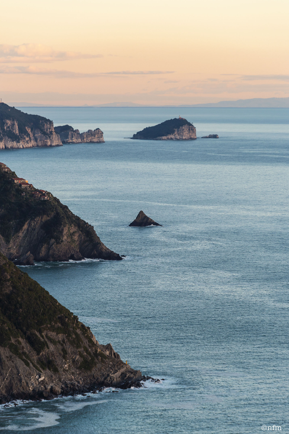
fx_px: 2170
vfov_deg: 11.4
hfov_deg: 7.6
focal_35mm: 180
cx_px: 144
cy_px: 217
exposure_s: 1/250
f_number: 6.3
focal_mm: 180
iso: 800
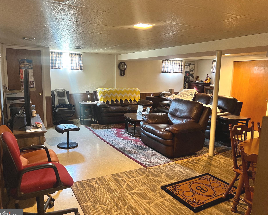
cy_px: 109
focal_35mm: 28
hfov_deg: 62.2
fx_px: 222
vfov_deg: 51.5
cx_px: 135
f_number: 1.5
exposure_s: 1/30
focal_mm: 5.7
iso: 500
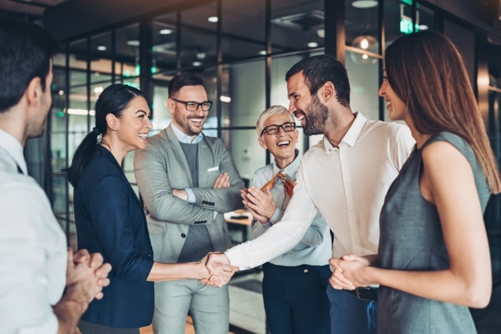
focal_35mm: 35
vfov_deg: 37.8
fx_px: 487
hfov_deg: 54.4
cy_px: 167
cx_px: 250
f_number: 1.8
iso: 800
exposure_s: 1/320
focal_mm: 35
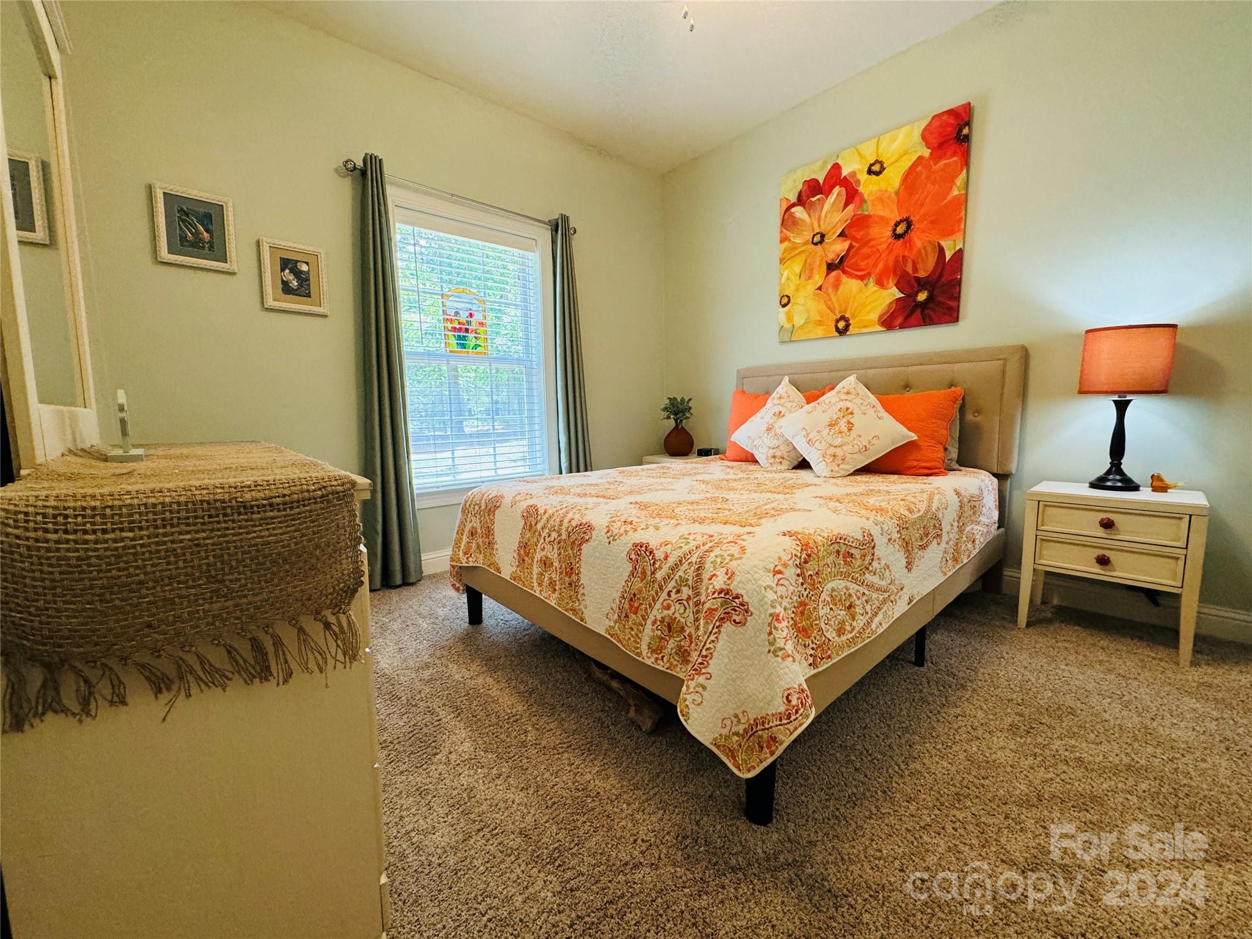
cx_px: 626
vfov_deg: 85.7
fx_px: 506
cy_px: 470
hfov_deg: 102.1
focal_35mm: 14
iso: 250
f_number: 2.2
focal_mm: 2.22
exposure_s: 1/120
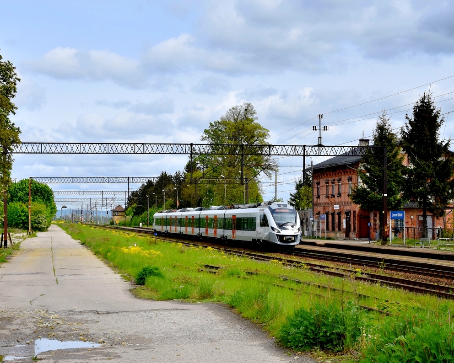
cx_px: 230
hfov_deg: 31.7
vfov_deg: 25.6
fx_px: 801
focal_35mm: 60
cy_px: 181
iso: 200
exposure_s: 1/400
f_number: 10
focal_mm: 35
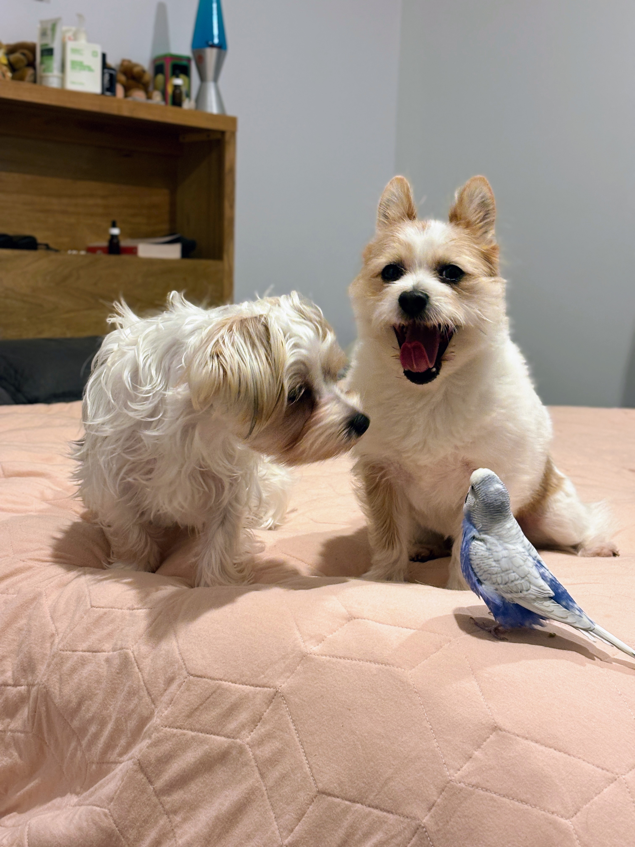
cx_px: 318
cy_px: 424
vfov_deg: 36.8
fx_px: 1272
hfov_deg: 28.0
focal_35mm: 52
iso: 160
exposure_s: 1/33
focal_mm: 5.96
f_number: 1.6
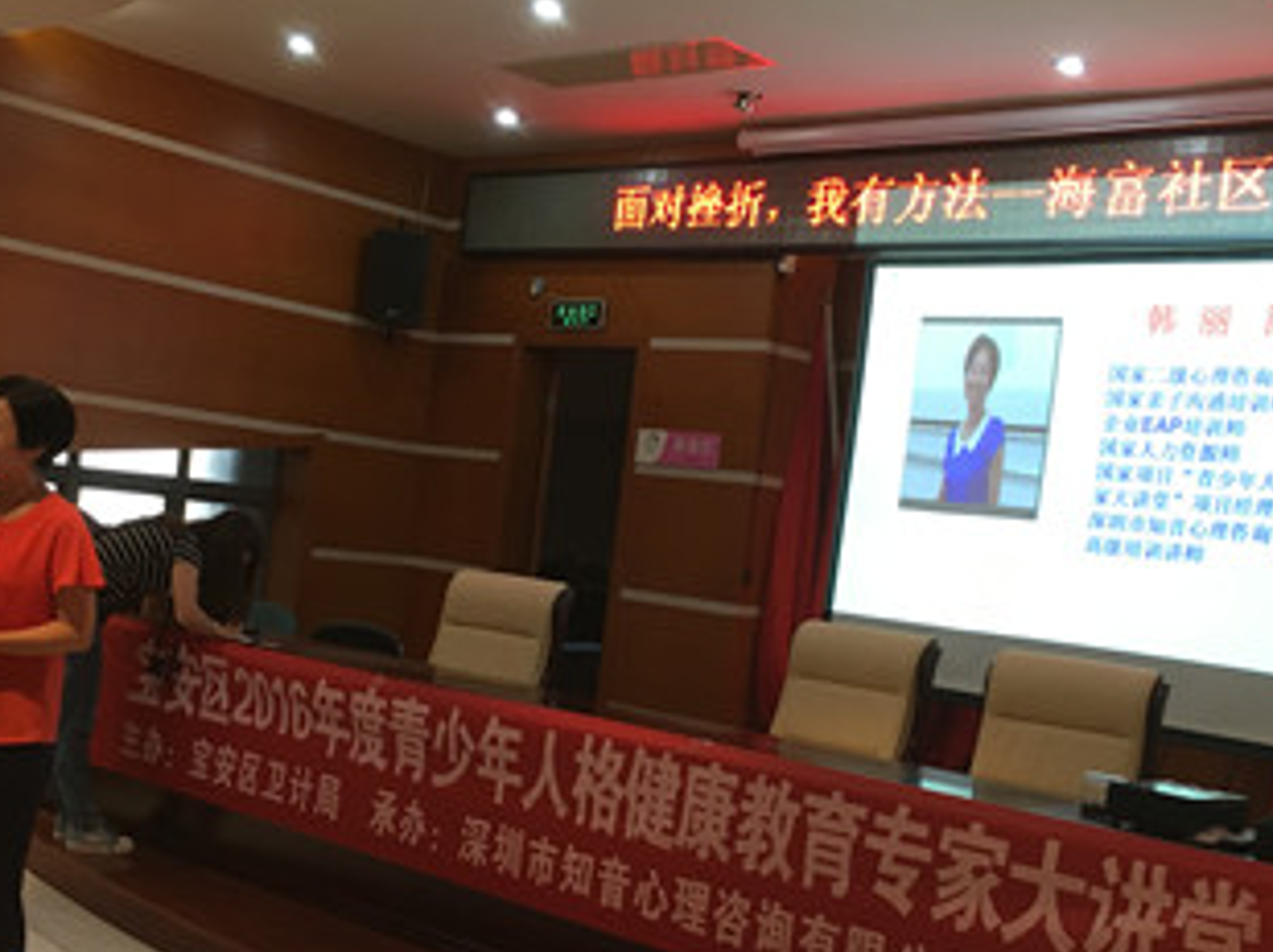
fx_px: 1726
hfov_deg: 40.5
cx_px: 610
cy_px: 550
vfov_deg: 30.8
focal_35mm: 47
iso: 100
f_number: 2.2
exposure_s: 1/33
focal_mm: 4.15
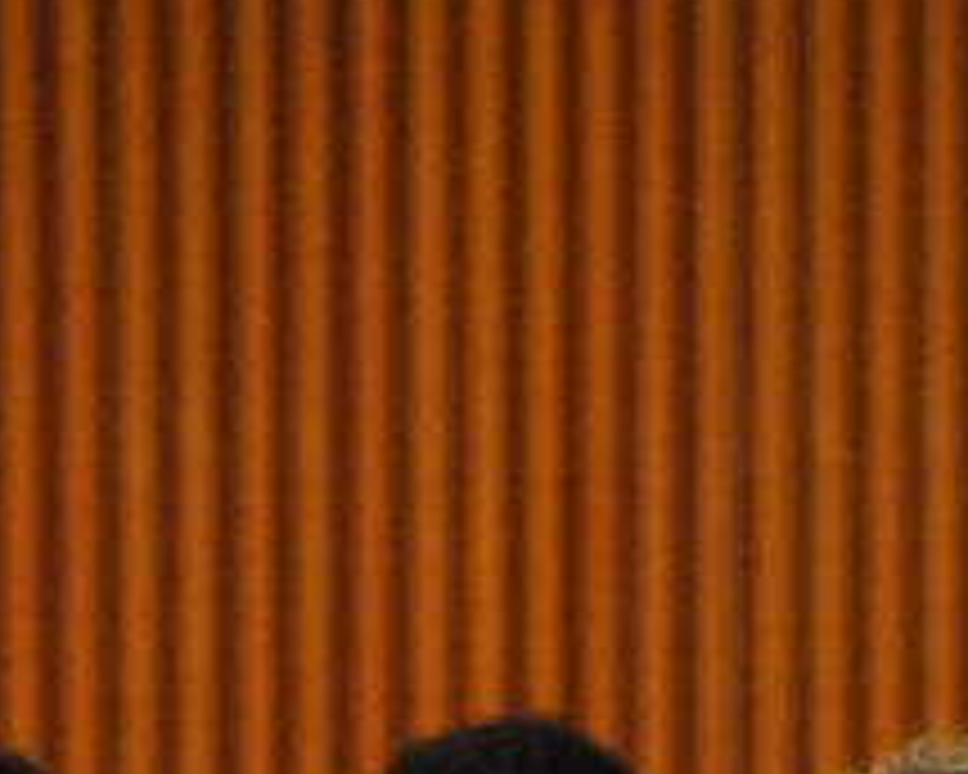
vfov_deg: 1.8
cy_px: 1130
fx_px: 24695
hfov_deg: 2.2
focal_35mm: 862
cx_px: 1184
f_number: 5
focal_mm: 170
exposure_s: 1/50
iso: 1600
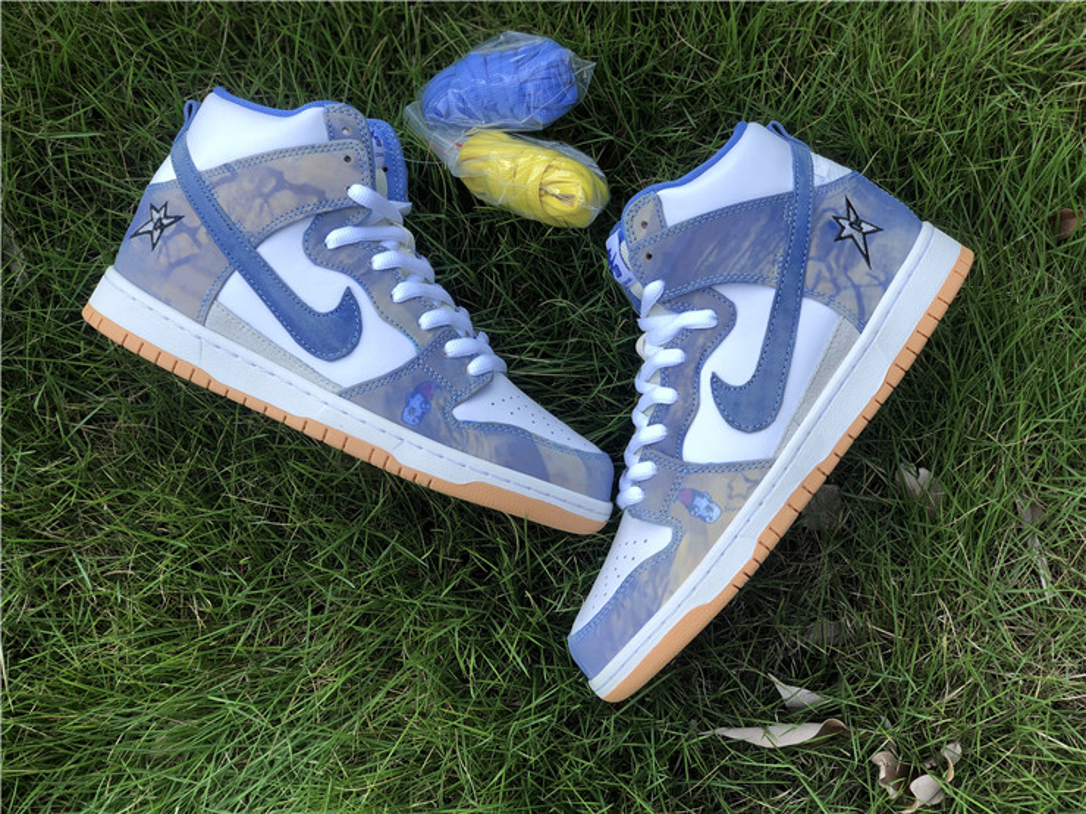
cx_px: 543
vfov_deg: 28.0
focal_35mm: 52
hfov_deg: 36.8
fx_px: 1631
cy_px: 407
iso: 16
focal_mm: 6
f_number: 2.4
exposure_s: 1/120
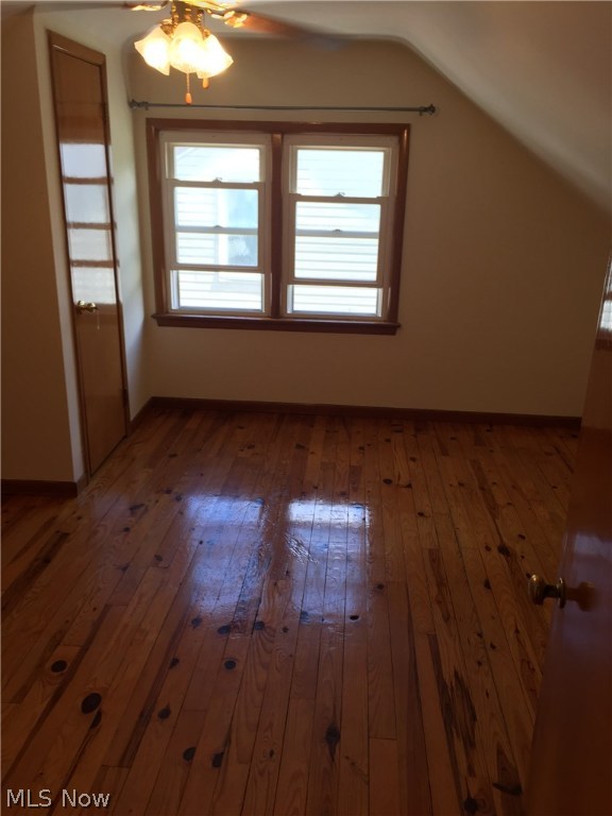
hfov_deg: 48.2
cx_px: 306
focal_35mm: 29
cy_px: 408
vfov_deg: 61.7
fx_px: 684
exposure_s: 1/60
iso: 32
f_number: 2.2
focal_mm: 4.15
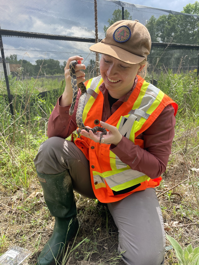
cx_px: 100
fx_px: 199
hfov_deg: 53.1
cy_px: 132
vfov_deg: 67.3
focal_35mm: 26
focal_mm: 4.2
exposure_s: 1/1221
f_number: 1.6
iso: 32
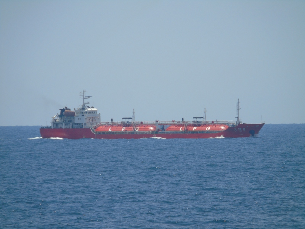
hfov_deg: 2.3
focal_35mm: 848
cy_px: 114
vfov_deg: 1.8
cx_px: 152
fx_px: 7472
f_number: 6.1
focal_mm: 151
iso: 80
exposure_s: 1/400
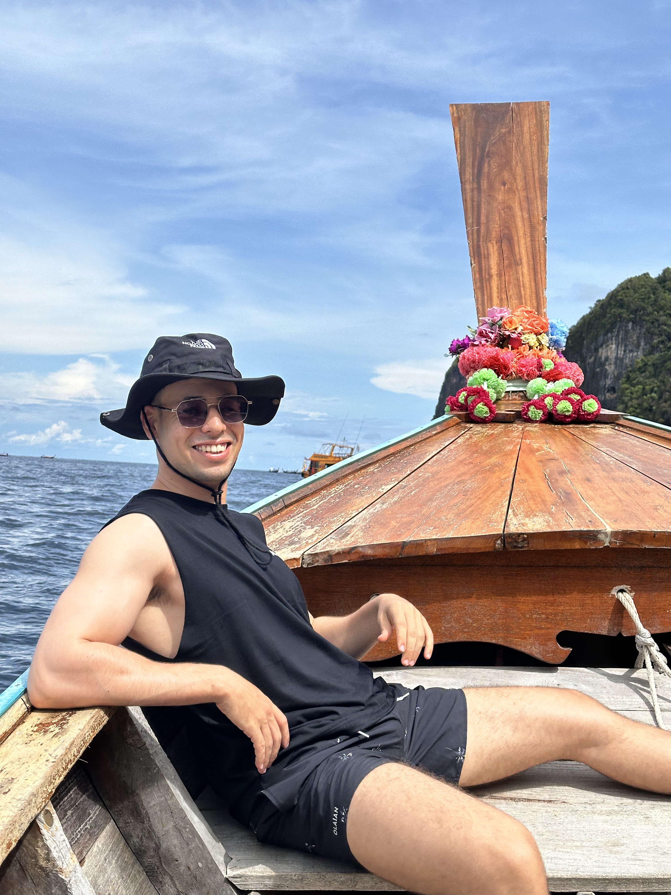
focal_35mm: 48
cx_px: 336
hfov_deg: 30.3
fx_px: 1241
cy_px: 448
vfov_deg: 39.7
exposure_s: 1/4566
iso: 64
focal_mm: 6.86
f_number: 1.78
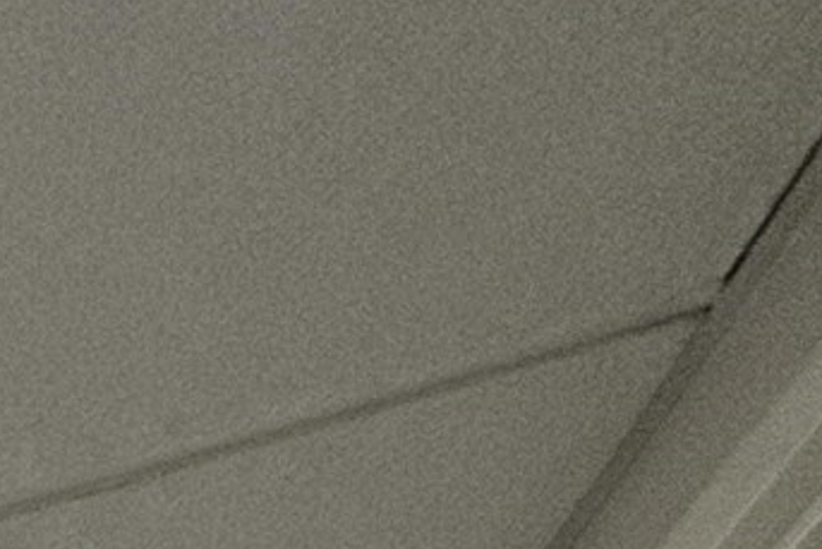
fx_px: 1987
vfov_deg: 9.8
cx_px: -1239
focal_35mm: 87
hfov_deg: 14.1
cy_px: 1836
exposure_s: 1/60
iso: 200
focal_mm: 2.22
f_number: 2.2
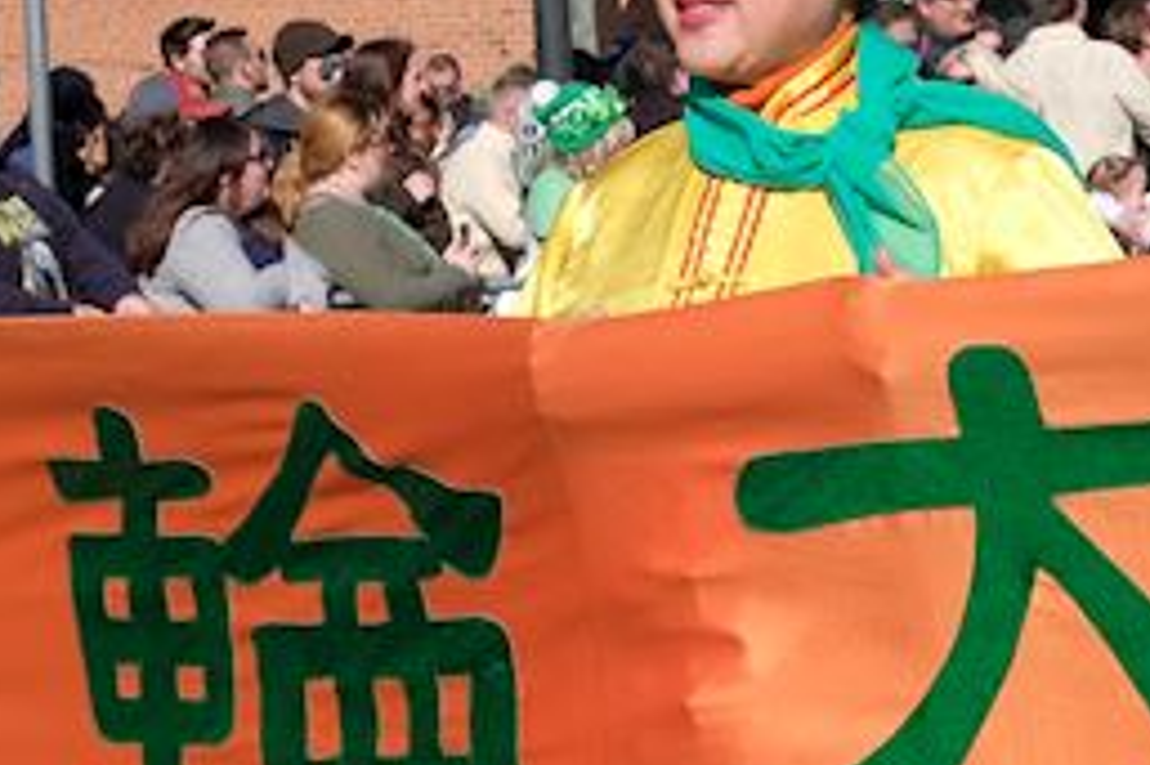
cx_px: 1338
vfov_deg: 7.4
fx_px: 5874
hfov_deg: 11.0
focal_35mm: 184
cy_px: 559
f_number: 5.6
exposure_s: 1/950
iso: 200
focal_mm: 23
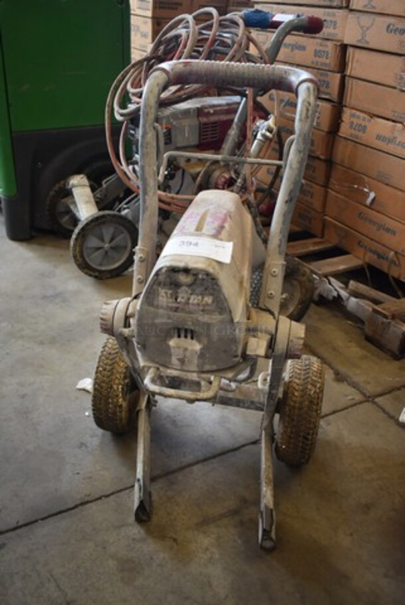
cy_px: 302
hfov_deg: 37.0
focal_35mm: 36
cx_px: 202
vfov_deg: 53.1
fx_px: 606
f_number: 3.8
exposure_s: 1/125
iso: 800
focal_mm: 24
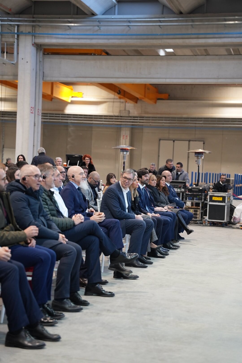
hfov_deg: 19.5
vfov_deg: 28.8
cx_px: 121
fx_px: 705
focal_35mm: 70
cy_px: 182
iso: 1600
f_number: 2.8
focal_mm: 70
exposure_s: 1/160
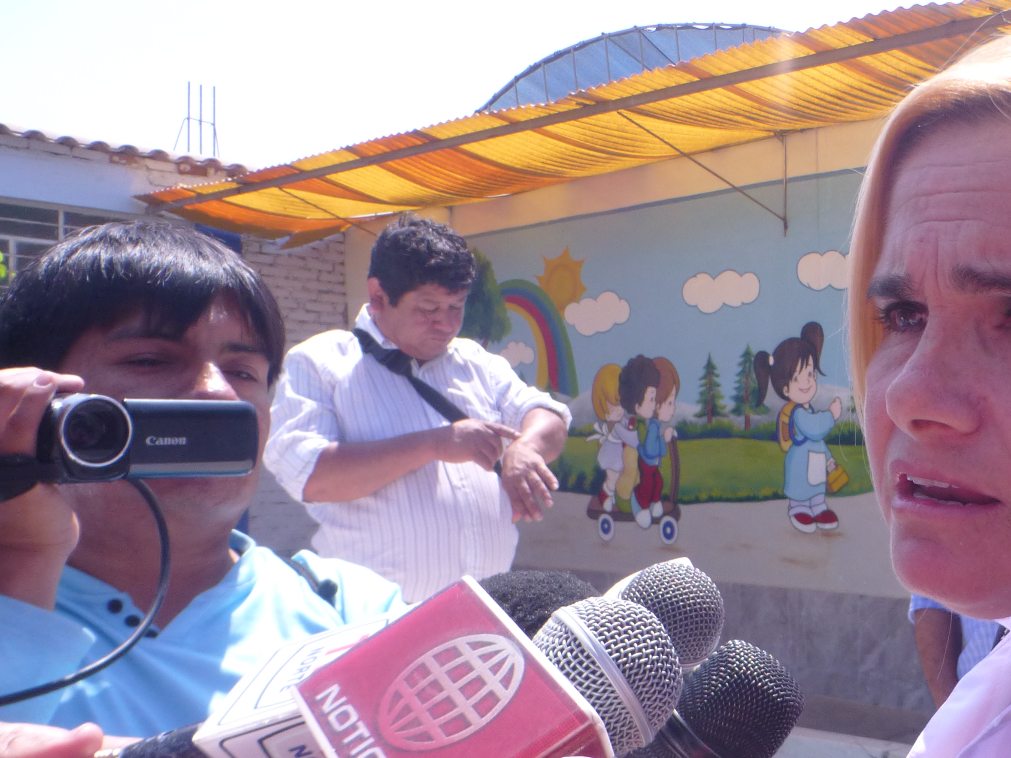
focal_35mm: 44
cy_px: 490
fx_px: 1285
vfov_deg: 32.7
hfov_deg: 40.3
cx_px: 878
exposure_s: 1/400
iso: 100
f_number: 4
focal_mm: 4.3
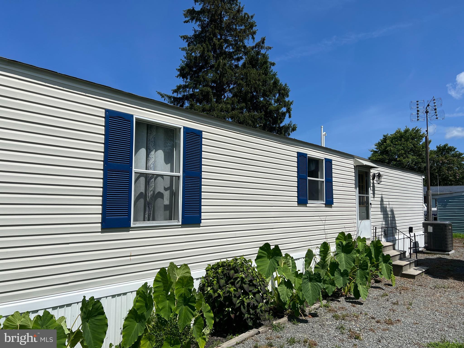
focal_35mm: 26
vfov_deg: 53.1
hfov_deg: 67.3
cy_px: 174
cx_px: 232
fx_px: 349
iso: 50
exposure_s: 1/8696
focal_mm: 5.7
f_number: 1.5
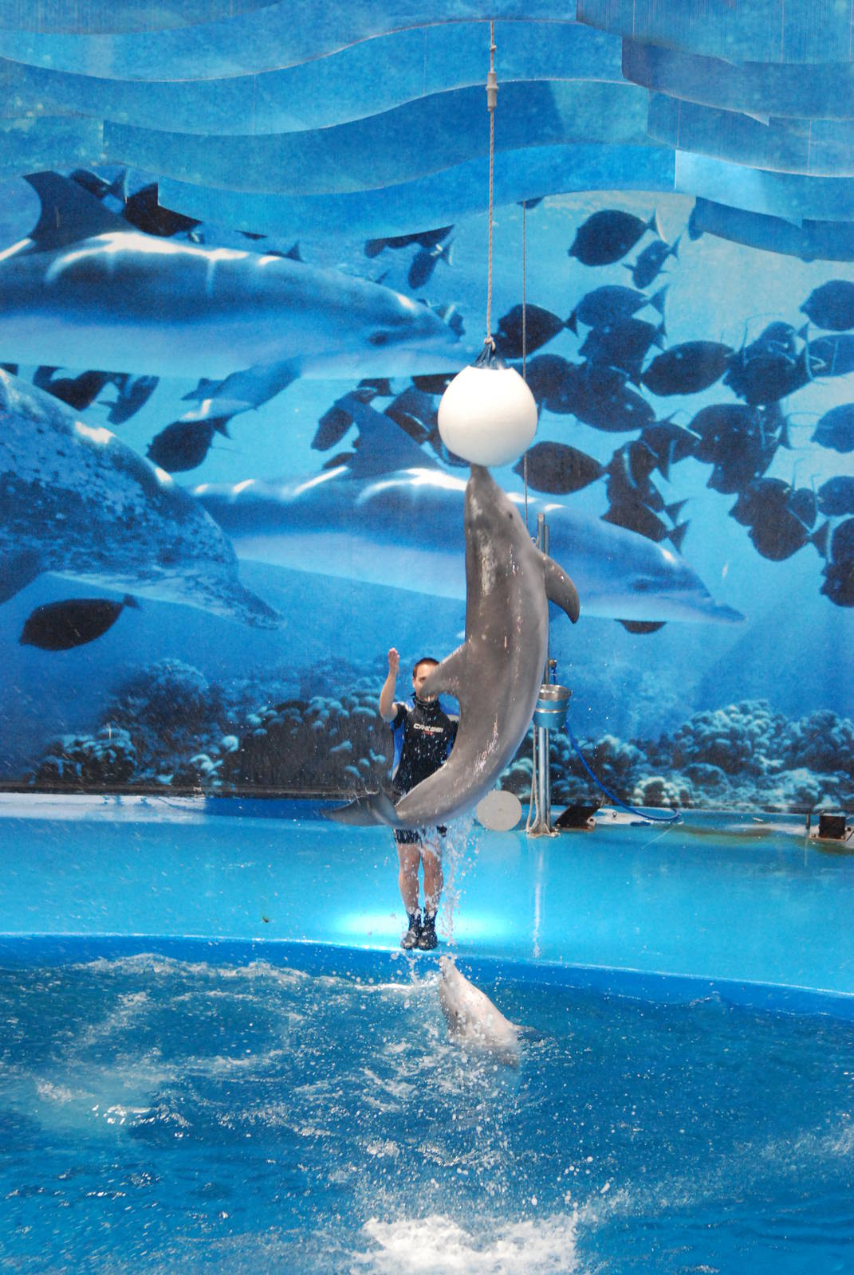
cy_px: 638
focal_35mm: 123
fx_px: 4364
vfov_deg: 16.6
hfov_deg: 11.2
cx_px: 427
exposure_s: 1/160
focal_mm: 82
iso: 1600
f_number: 4
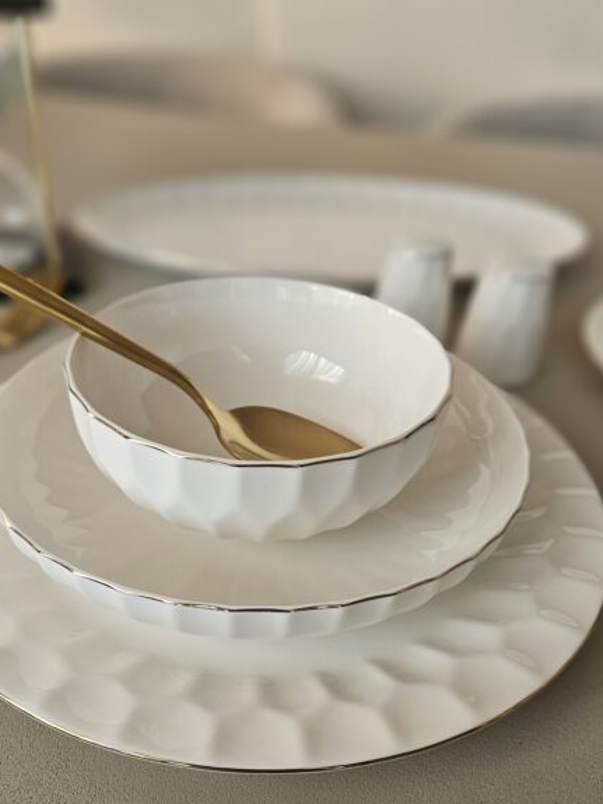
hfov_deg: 44.1
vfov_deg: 56.5
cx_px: 266
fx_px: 744
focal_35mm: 32
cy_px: 470
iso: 160
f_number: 1.8
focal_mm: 5.4
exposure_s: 1/120
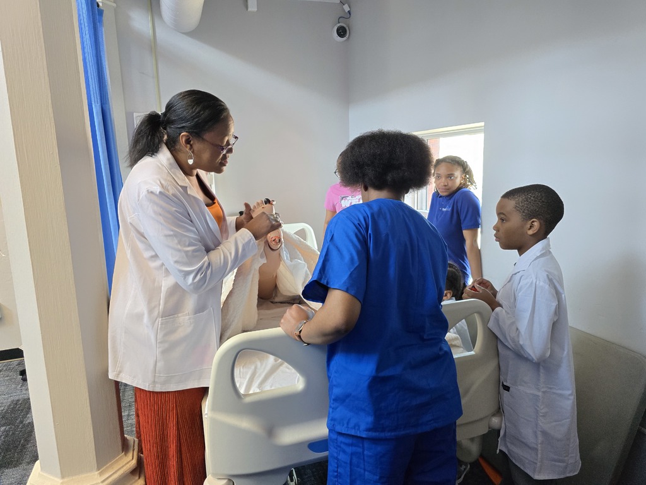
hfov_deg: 73.9
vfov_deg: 58.9
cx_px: 323
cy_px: 242
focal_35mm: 23
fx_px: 429
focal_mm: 6.3
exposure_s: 1/120
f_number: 1.7
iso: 400
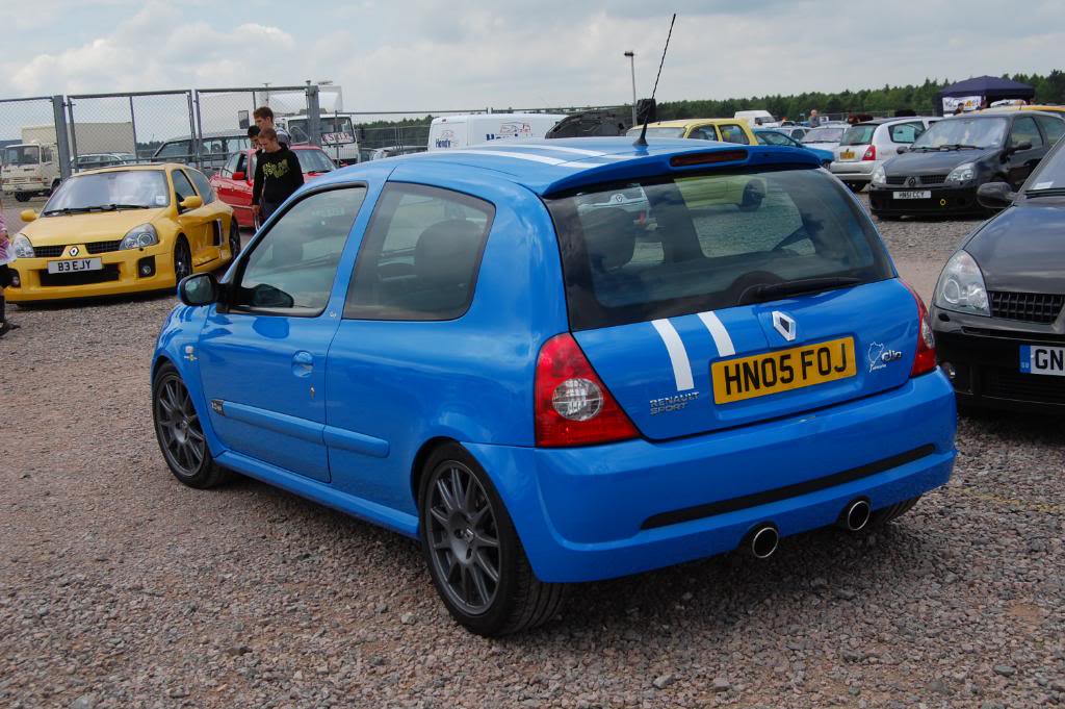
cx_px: 532
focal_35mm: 46
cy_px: 354
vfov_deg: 28.9
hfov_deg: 42.4
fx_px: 1374
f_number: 9
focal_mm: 31
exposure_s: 1/320
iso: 200
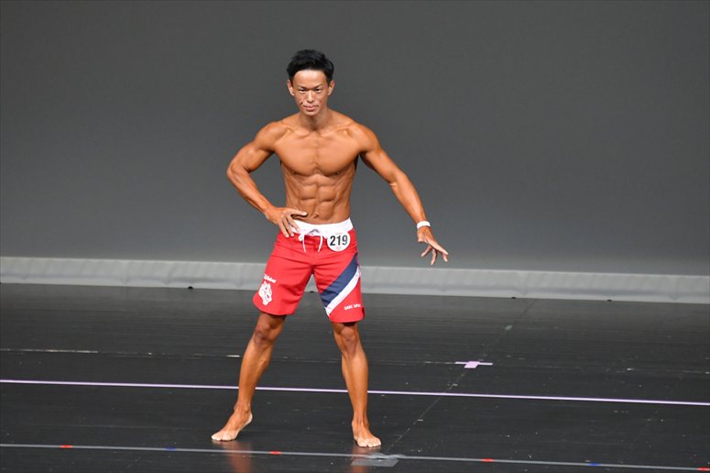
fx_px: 7392
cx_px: 355
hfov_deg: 5.5
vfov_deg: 3.7
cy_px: 236
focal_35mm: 375
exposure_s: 1/400
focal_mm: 250
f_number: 5.6
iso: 5000
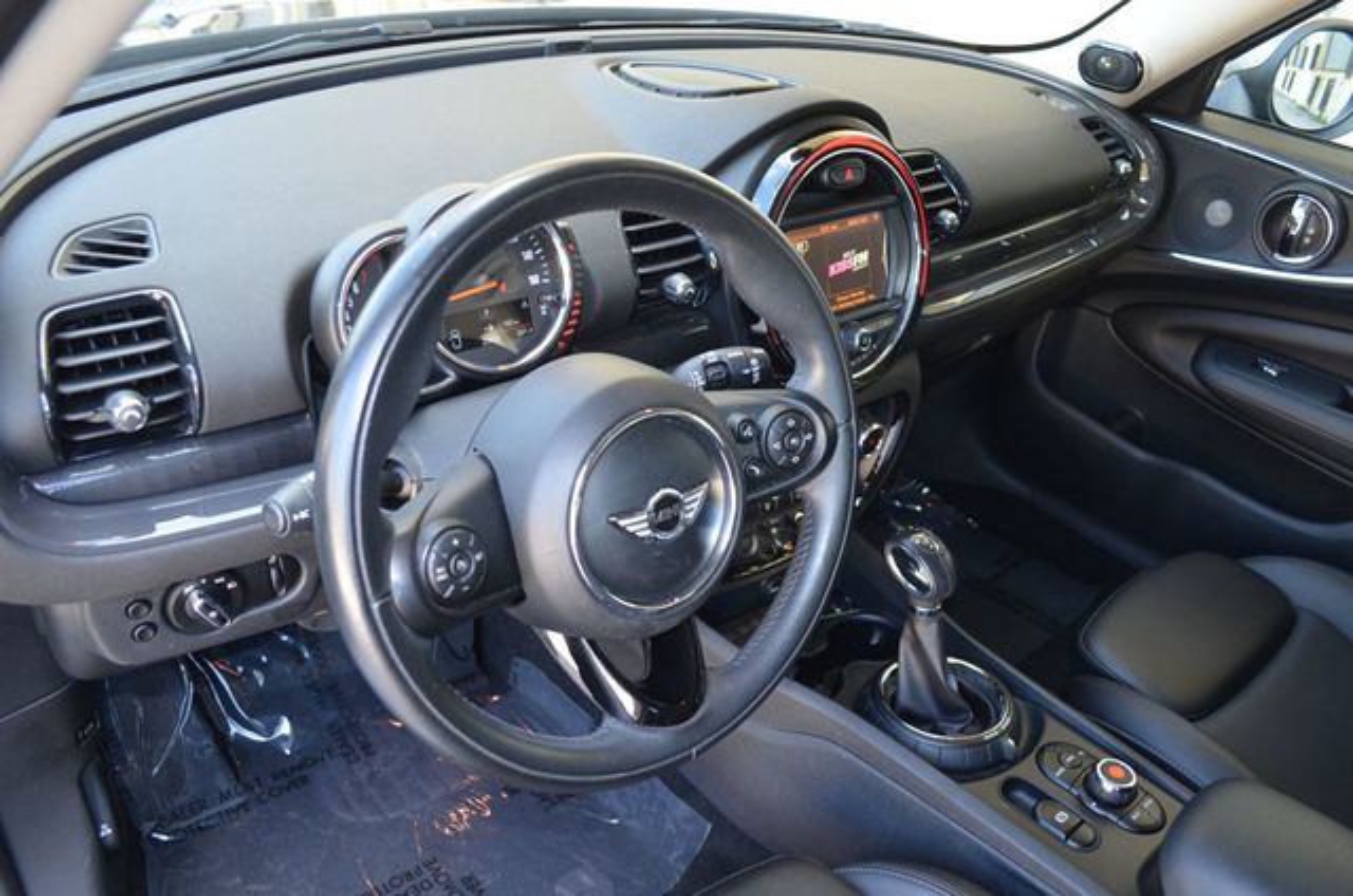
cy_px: 448
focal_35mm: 27
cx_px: 676
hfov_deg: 67.5
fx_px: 1013
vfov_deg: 47.7
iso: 500
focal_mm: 18
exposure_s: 1/60
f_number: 3.5
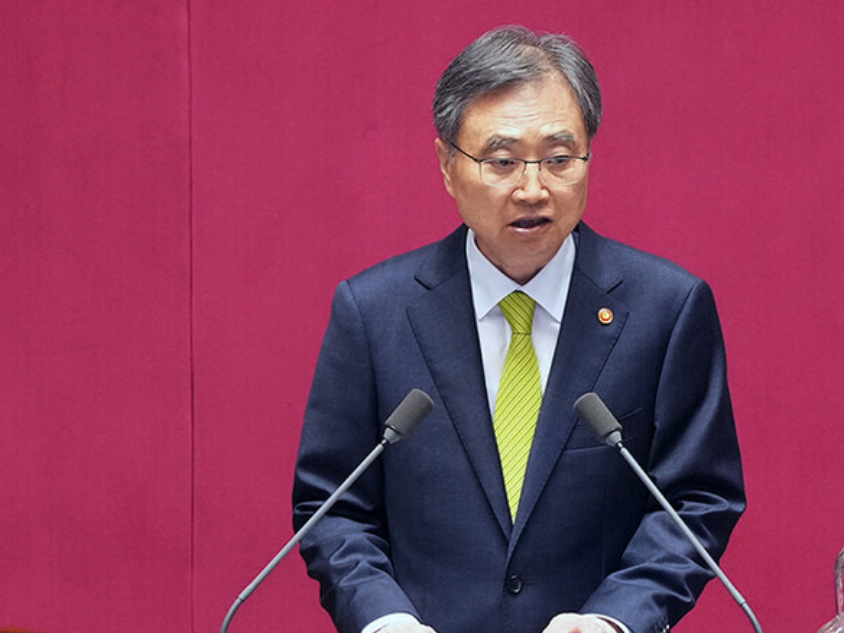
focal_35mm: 316
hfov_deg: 6.3
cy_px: 410
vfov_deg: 4.7
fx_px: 7705
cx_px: 556
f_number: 3.5
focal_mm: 200
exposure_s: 1/125
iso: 3200
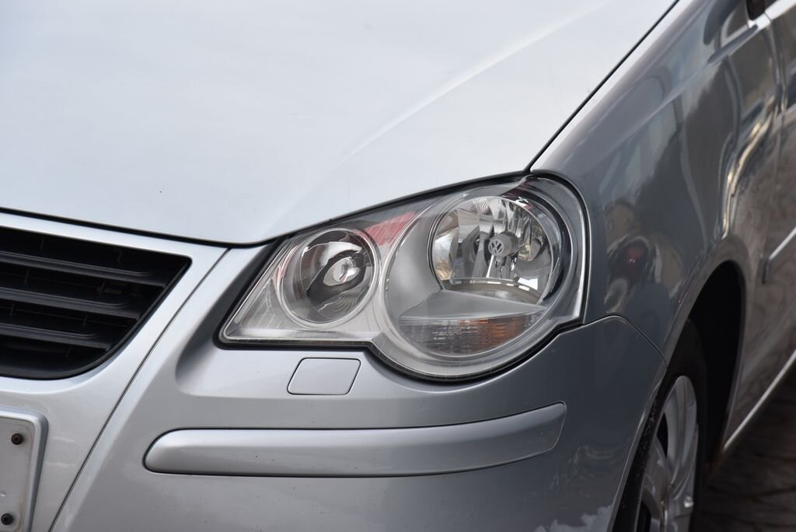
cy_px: 266
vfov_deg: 11.4
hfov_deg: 17.1
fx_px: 2655
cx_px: 398
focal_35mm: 120
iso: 500
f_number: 7.1
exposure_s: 1/200
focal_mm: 120
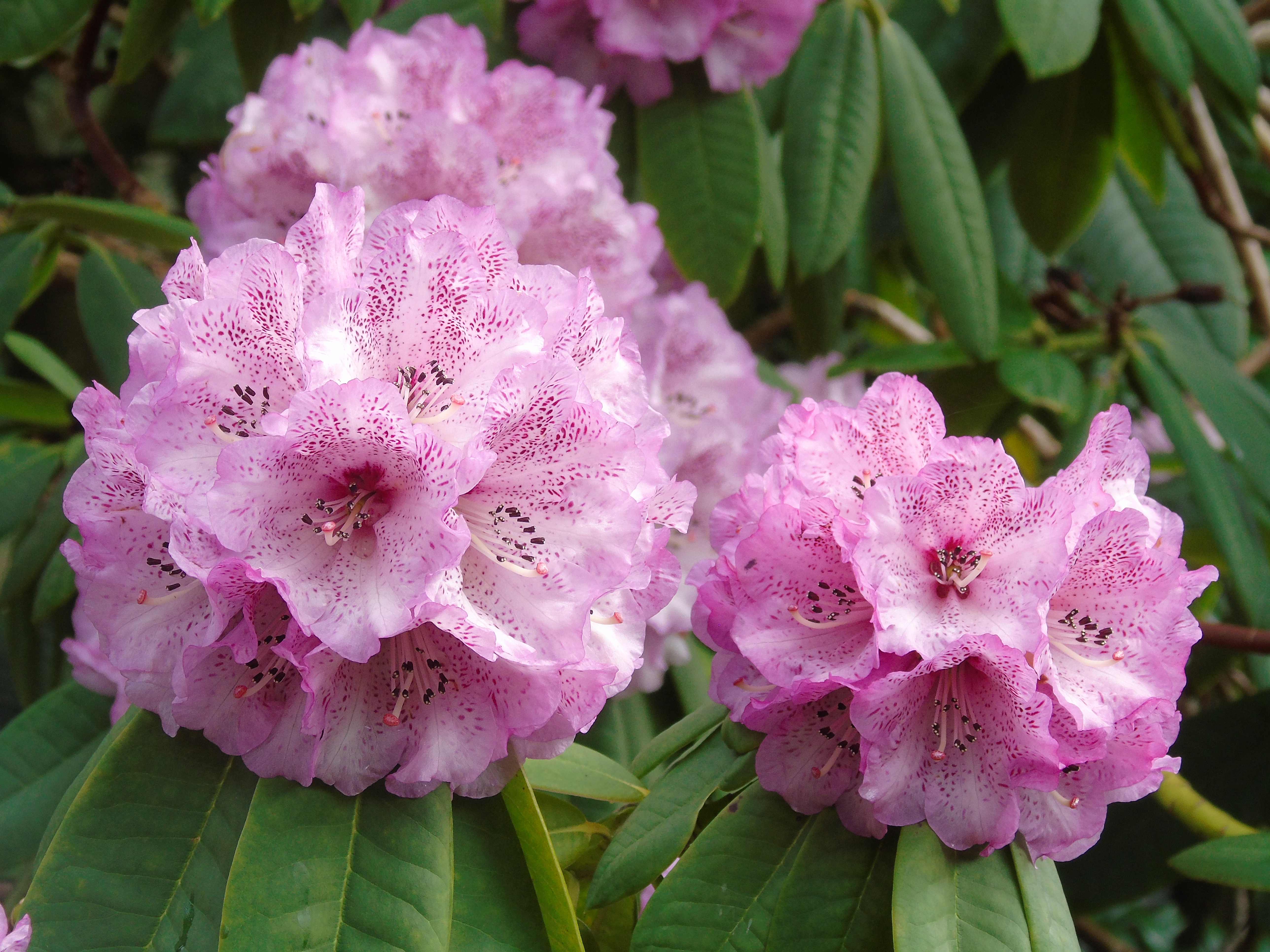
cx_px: 635
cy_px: 476
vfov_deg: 8.0
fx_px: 6824
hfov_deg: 10.6
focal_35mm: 186
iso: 100
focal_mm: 33
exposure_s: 1/125
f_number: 5
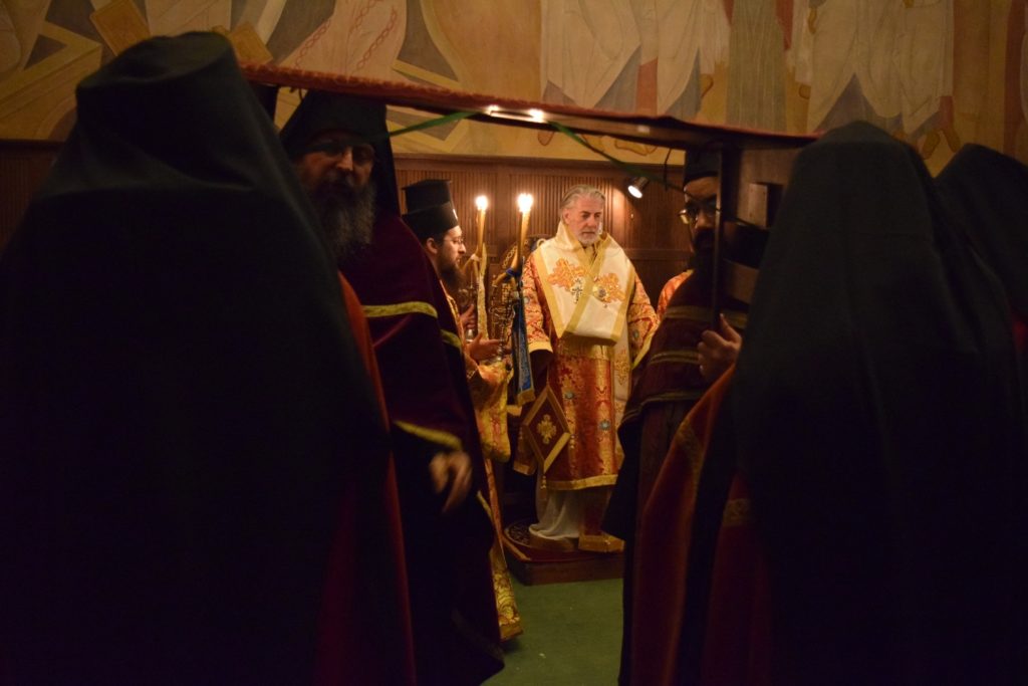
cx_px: 514
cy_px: 343
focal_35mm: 36
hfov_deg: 53.1
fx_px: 1028
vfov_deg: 36.9
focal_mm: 24
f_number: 4
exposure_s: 1/25
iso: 6400
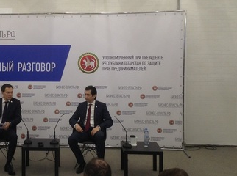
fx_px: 403
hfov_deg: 32.0
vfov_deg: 24.6
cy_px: 60
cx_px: 52
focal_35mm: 59
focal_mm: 3.3
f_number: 2.4
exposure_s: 1/24
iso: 32
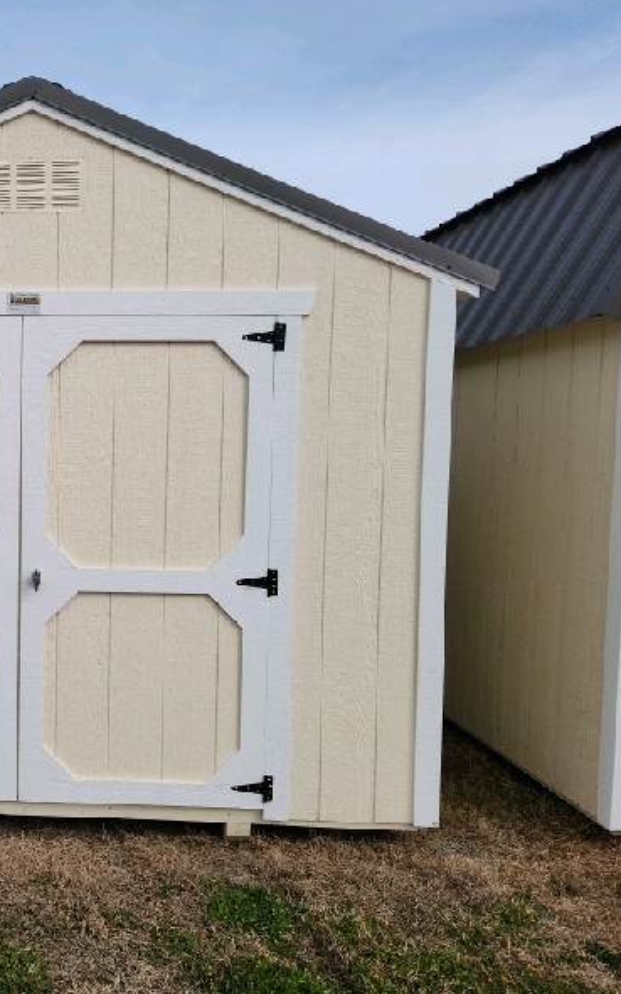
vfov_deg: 58.2
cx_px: 44
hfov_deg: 35.6
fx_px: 894
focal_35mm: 33
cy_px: 493
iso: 20
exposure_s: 1/2000
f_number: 1.8
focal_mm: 5.4
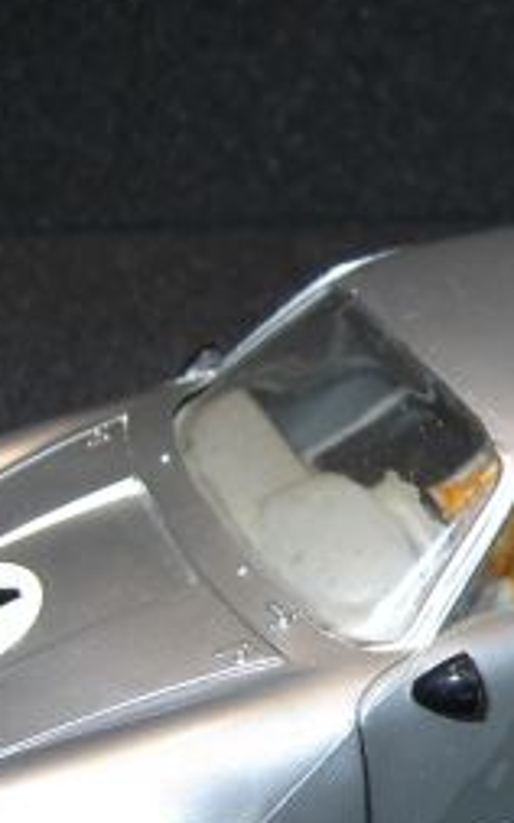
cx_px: 524
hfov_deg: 14.1
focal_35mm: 91
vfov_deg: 22.7
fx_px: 2041
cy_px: 524
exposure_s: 1/60
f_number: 2.8
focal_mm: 5.6
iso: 50
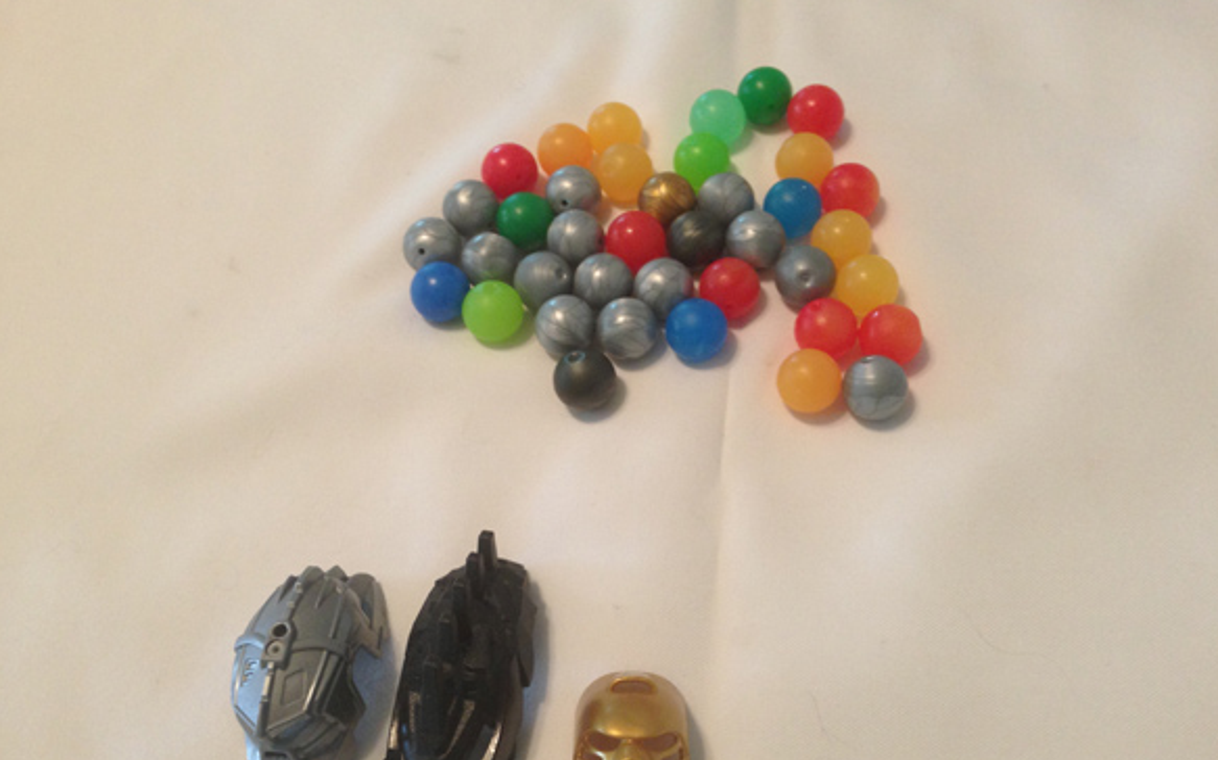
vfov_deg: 35.2
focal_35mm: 36
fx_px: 1195
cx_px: 618
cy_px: 438
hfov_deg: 54.0
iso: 125
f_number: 2.4
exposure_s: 1/20
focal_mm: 4.13
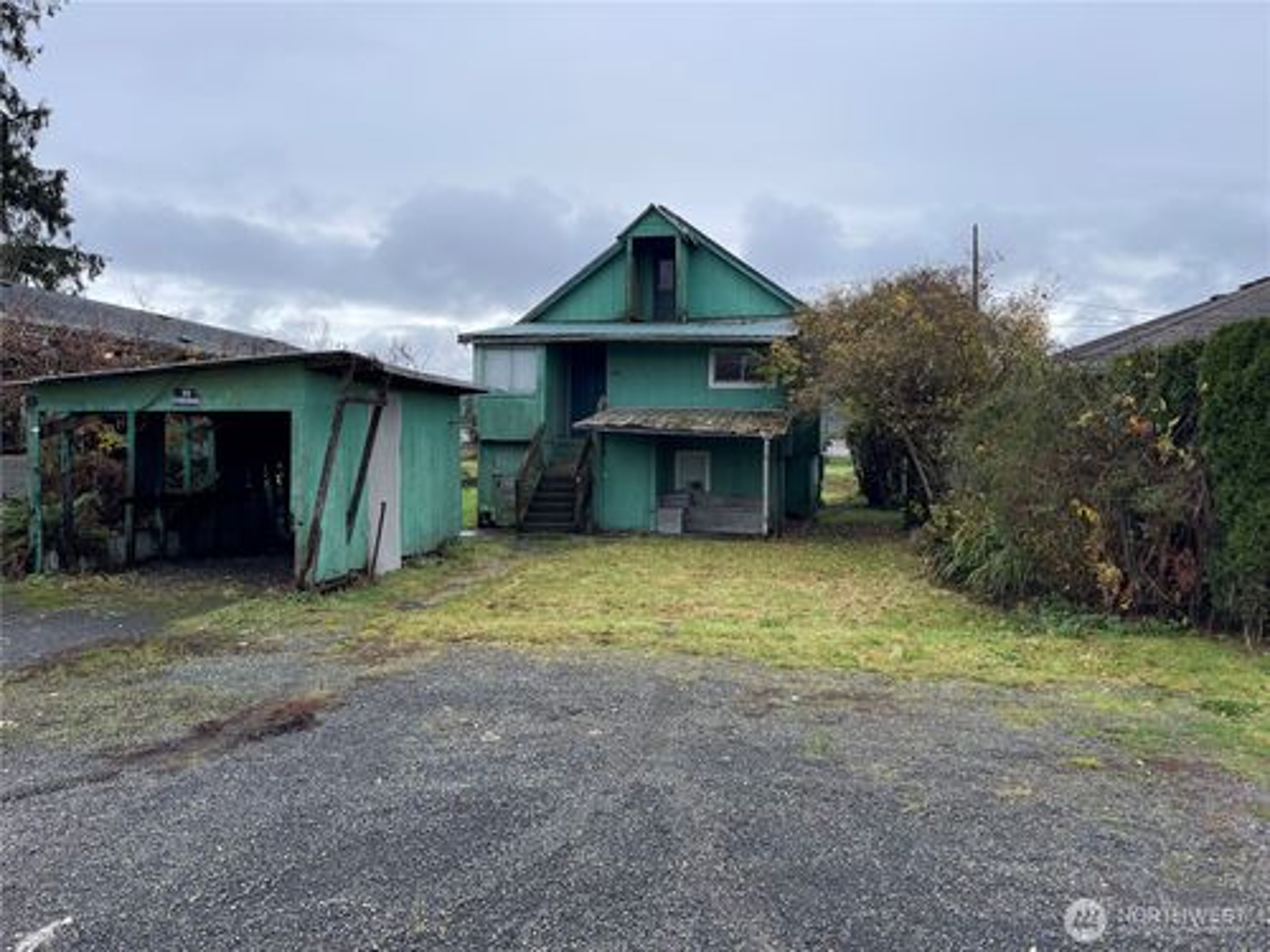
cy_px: 476
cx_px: 635
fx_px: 954
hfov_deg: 67.3
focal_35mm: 26
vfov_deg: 53.1
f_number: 1.6
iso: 50
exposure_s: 1/1513
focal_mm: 5.1
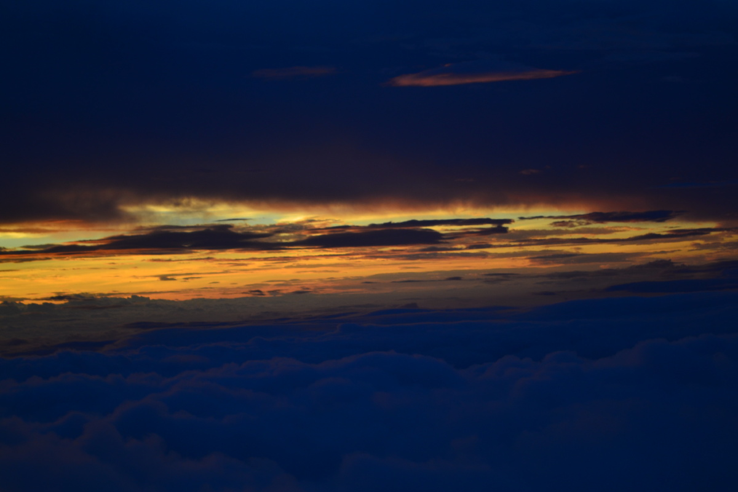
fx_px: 1691
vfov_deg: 16.6
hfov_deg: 24.6
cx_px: 369
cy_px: 246
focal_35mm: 82
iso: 200
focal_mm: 55
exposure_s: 1/125
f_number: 5.6
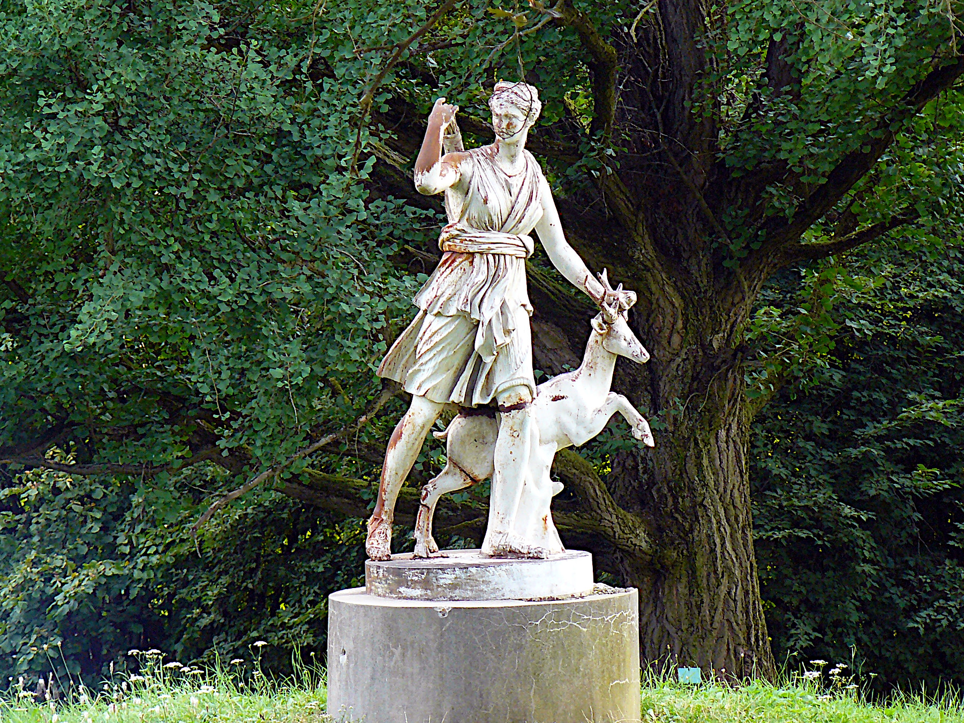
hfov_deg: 8.7
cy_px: 362
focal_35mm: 228
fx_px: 6349
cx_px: 482
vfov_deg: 6.5
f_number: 3.3
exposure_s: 1/40
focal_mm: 31.6
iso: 200
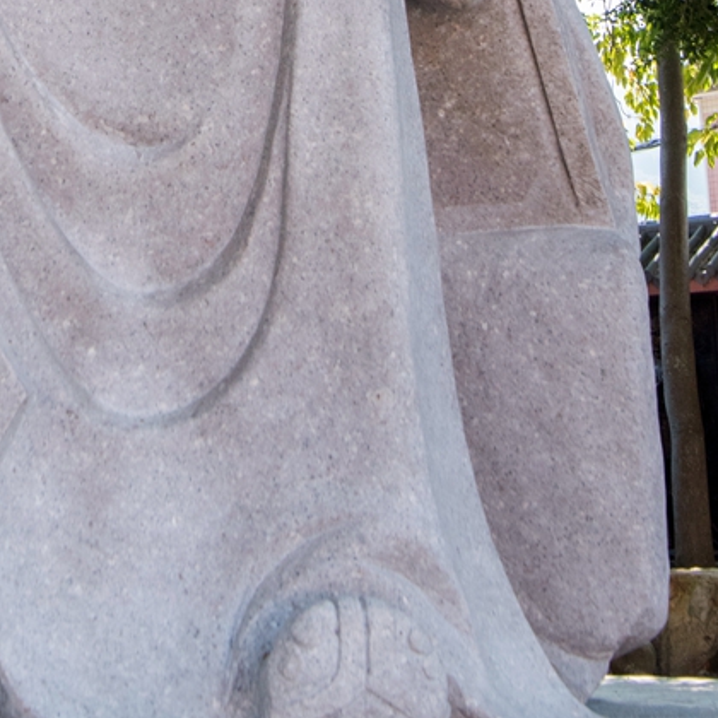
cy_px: -275
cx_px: 147
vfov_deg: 17.0
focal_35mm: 95
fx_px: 2229
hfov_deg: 18.1
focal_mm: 29
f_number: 11
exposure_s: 1/125
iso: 640
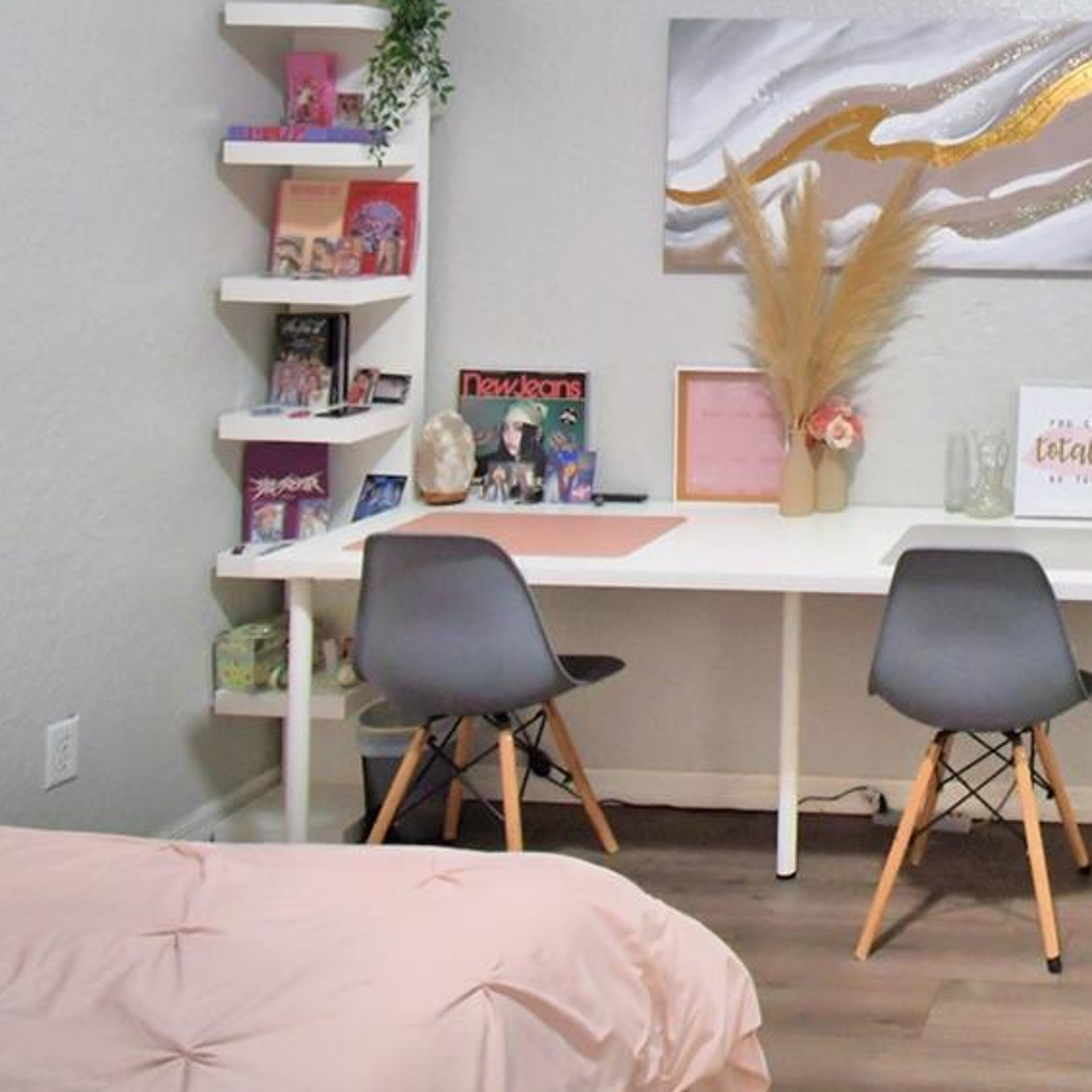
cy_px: 170
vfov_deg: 43.2
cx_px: 1175
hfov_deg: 38.7
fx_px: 1285
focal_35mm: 36
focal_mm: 10
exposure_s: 1/30
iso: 640
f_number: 4.5
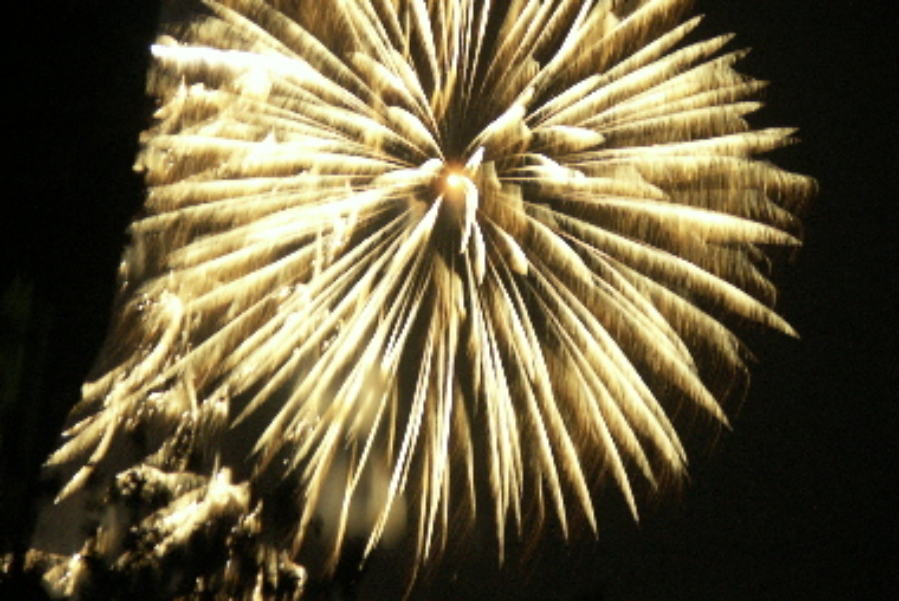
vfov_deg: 6.6
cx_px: 447
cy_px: 267
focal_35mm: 210
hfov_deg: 9.8
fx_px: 5248
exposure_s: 2
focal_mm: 50.69
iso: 100
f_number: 3.5
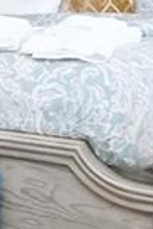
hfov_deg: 11.8
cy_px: 7
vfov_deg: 21.5
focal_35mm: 92
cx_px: -227
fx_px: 586
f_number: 4
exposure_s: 1/50
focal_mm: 14
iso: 200
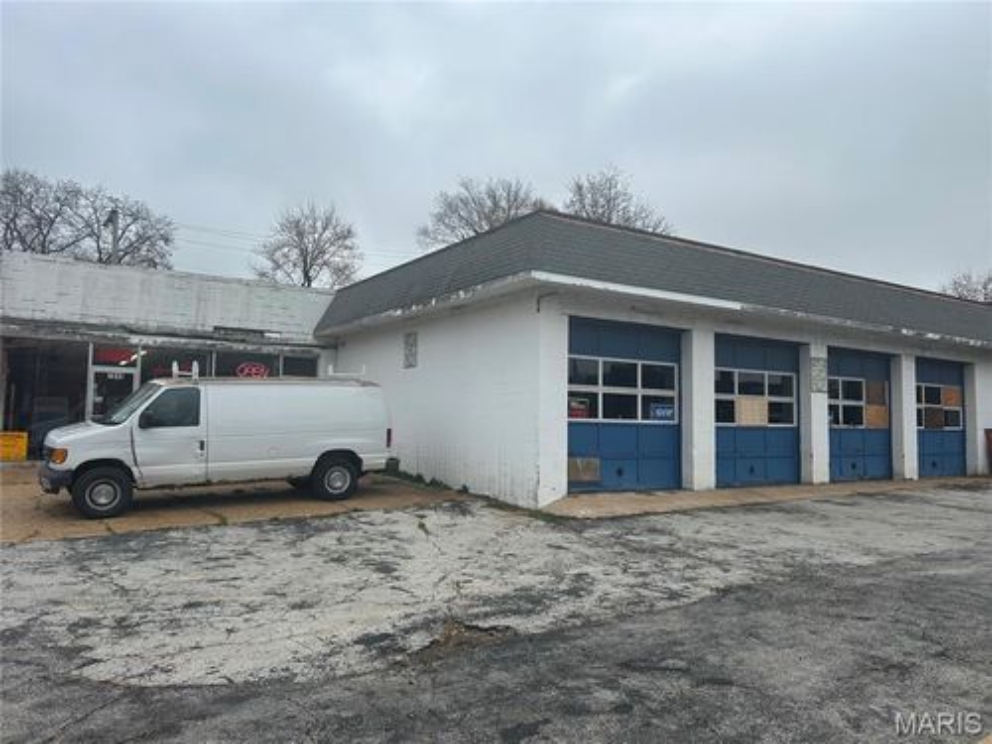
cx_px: 496
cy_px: 372
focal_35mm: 26
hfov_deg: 67.3
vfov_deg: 53.1
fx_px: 745
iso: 50
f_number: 1.5
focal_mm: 5.7
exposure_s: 1/1344
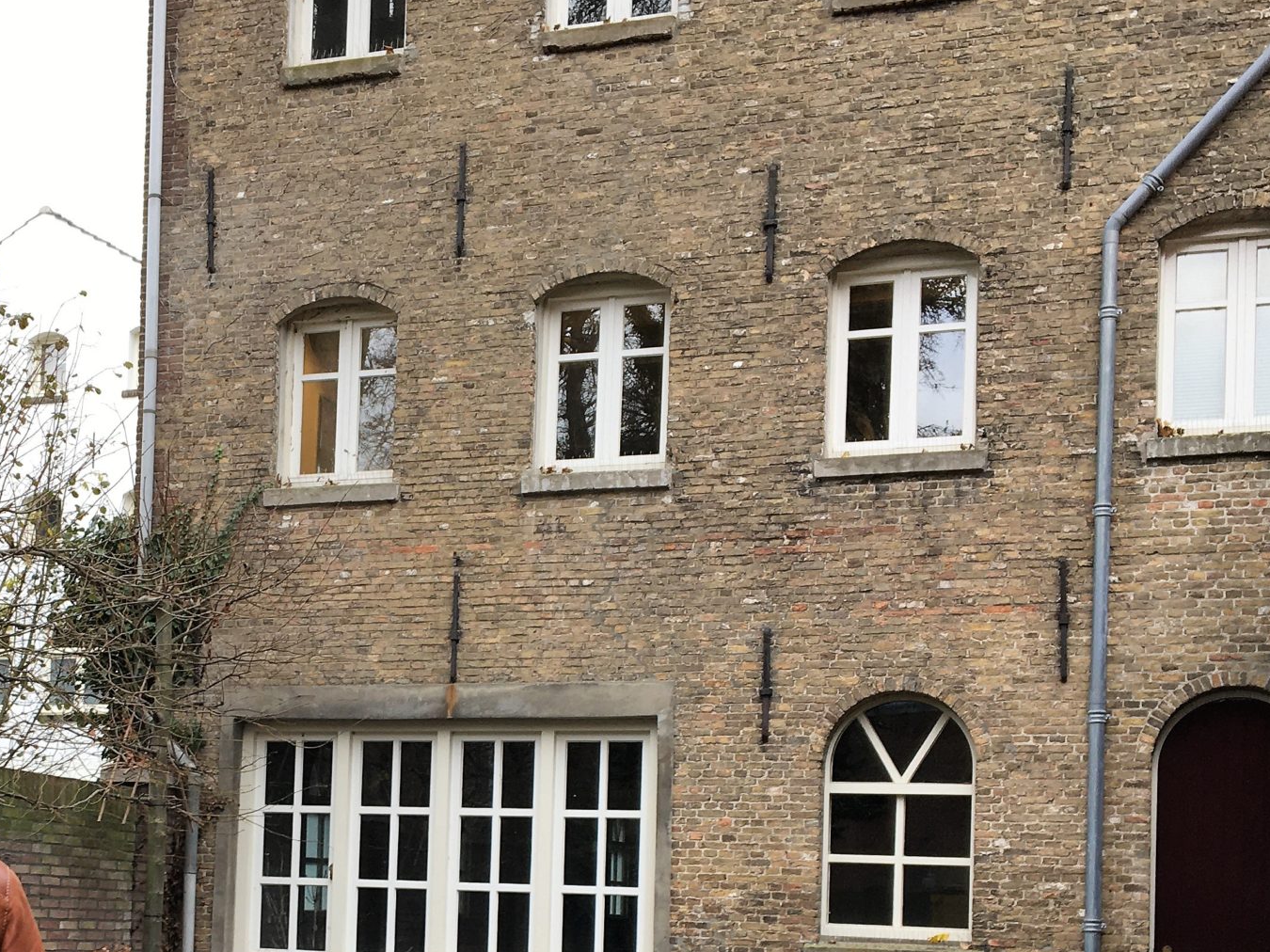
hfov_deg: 34.2
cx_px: 325
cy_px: 824
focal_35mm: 55
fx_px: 2017
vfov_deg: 25.8
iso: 25
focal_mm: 4.15
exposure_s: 1/50
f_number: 2.2
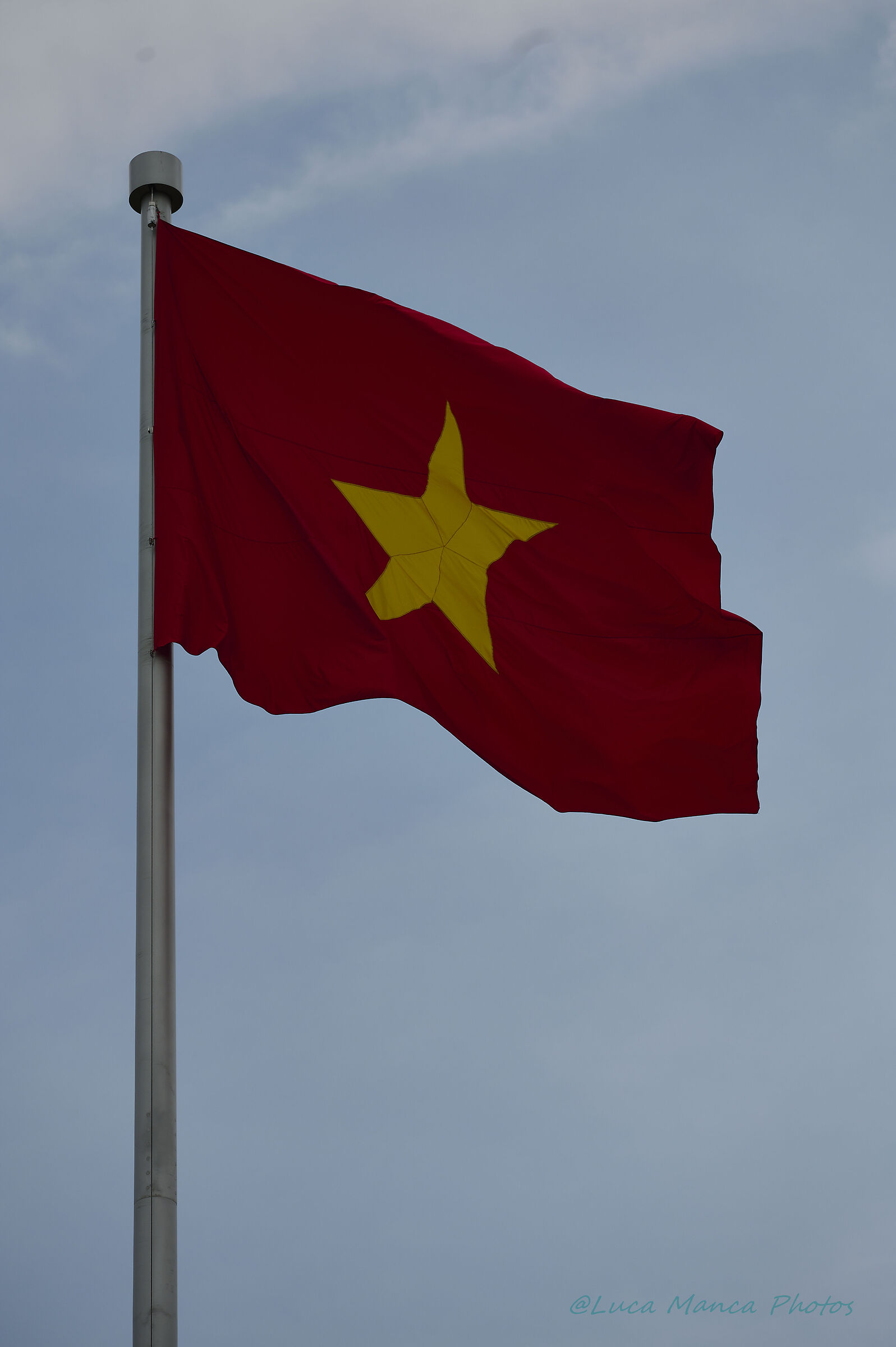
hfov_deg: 11.4
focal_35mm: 120
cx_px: 448
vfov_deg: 17.1
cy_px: 674
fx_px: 4485
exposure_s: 1/3000
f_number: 5.6
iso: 100
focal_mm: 120
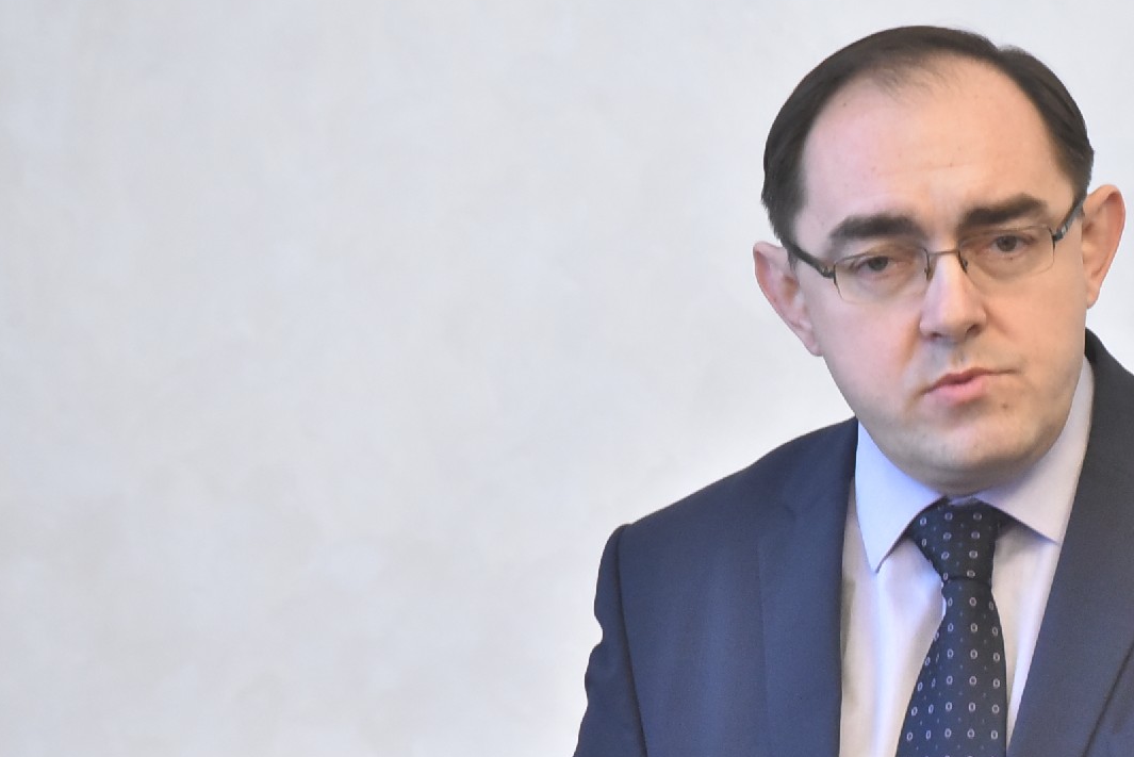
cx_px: 989
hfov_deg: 2.7
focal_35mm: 751
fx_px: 23665
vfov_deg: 1.8
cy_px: 507
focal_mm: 400
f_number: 11
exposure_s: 1/125
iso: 8000
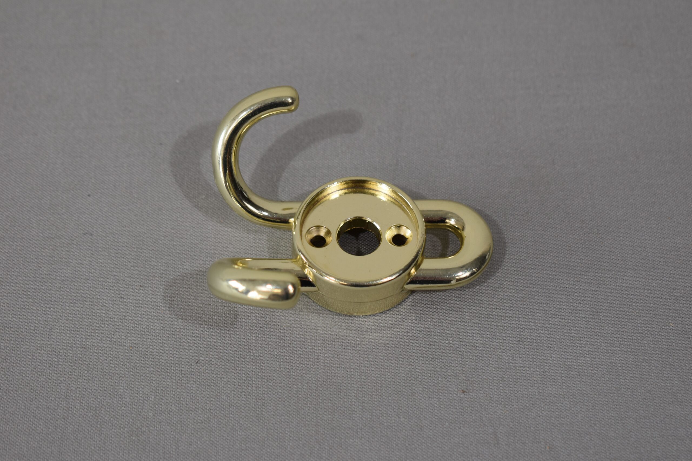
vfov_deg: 16.6
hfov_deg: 24.6
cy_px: 230
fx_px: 1586
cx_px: 346
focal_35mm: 82
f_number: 5.6
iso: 320
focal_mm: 55
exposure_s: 1/125
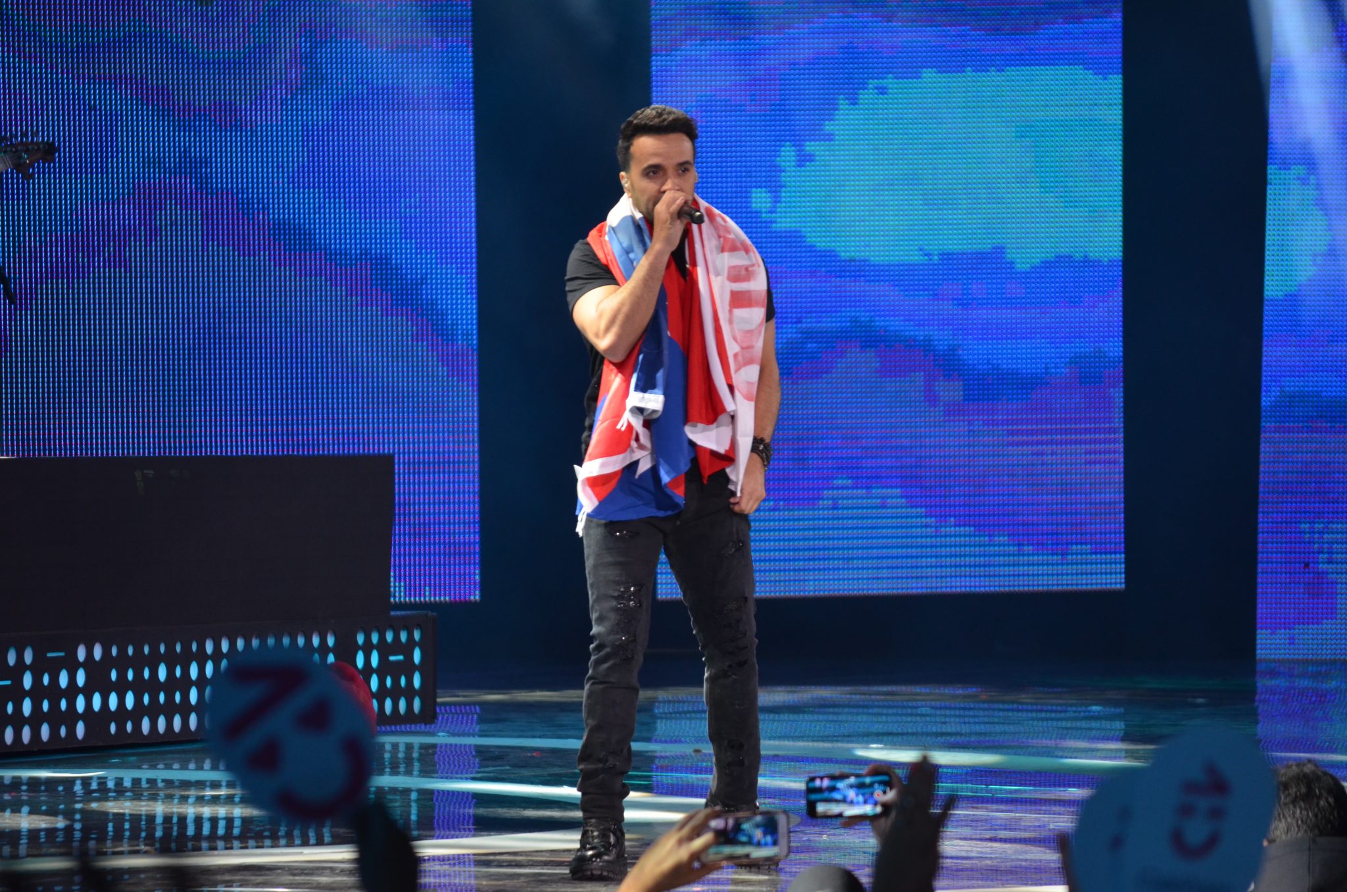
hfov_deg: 7.9
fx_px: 9800
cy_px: 446
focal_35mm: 262
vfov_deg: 5.2
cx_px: 674
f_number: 5.3
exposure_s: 1/125
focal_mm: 175
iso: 800
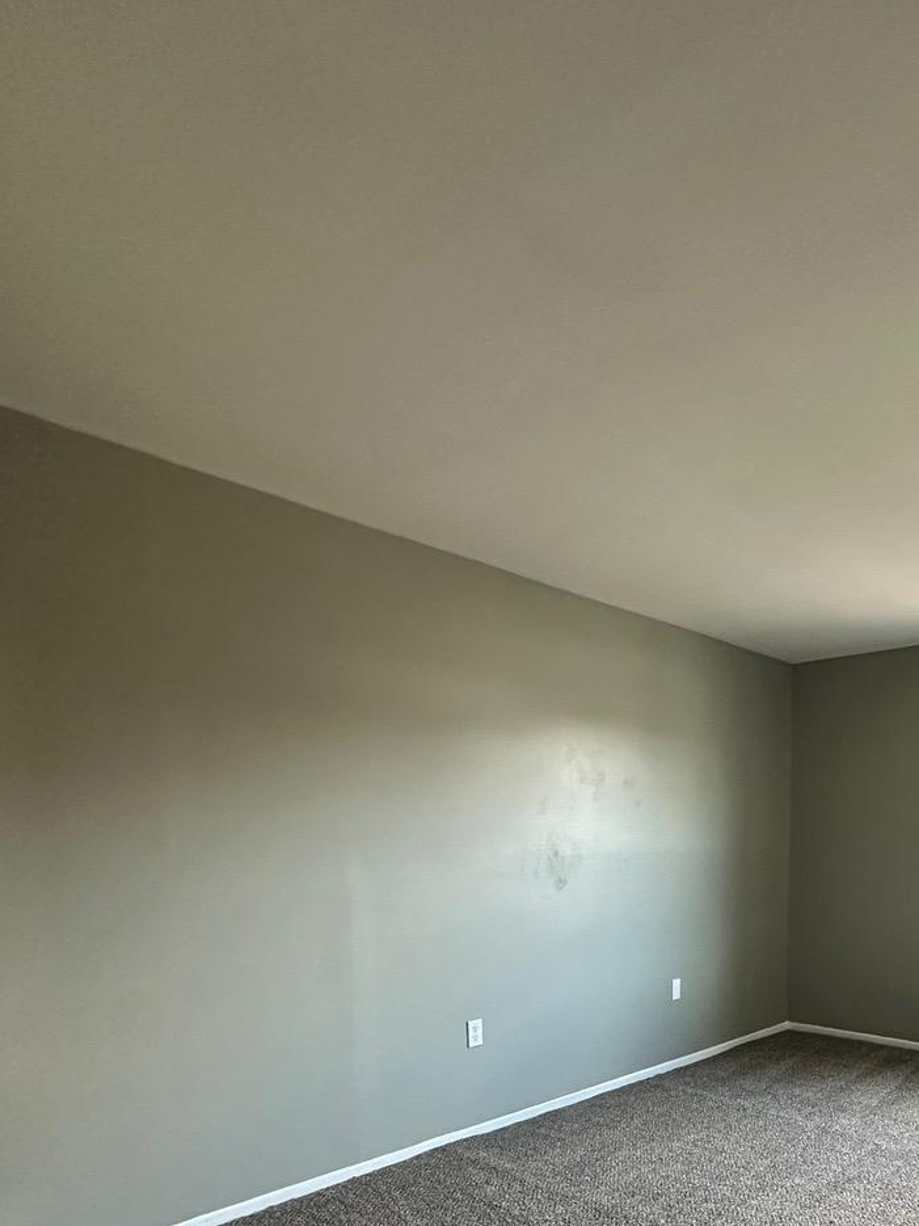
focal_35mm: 23
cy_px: 903
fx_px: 814
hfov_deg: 55.6
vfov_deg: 69.6
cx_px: 705
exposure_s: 1/60
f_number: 2.2
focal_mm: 2.22
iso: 640
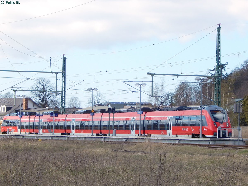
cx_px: 124
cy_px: 93
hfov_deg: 14.0
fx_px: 1010
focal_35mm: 141
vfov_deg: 10.5
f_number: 4.9
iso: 125
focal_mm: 25.3
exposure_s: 1/640
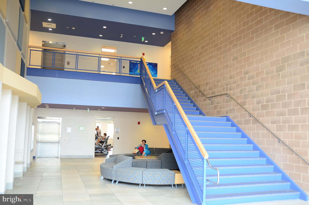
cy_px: 102
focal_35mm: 33
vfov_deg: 39.8
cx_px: 154
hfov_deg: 57.3
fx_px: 283
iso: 400
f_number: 3.8
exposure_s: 1/30
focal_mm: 22
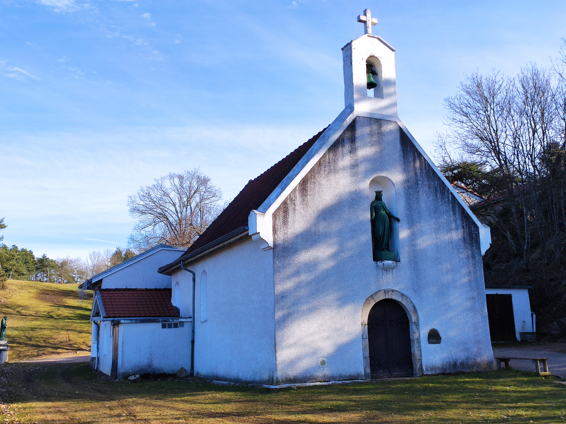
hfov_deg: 51.4
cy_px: 212
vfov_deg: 39.7
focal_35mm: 36
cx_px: 283
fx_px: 589
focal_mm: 4.77
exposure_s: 1/1085
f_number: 1.75
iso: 112
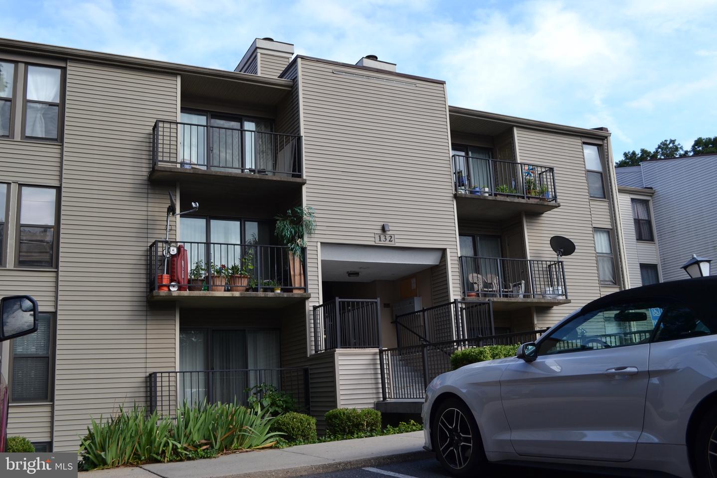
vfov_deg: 36.9
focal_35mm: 36
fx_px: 717
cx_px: 358
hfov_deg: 53.1
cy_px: 239
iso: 100
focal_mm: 24
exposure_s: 1/160
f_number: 6.3
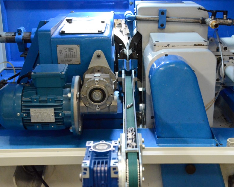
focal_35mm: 57
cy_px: 88
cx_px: 127
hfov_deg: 33.2
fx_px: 392
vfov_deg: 26.8
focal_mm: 29
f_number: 6.3
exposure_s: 1/160
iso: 6400
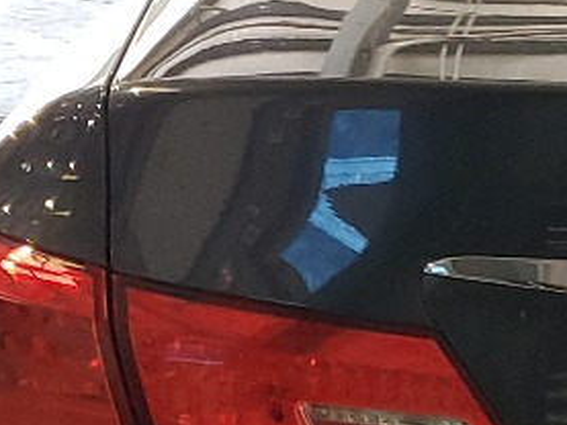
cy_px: 529
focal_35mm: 150
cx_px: 1026
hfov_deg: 12.1
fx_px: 2458
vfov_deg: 9.7
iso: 91
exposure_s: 1/60.2
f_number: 1.5
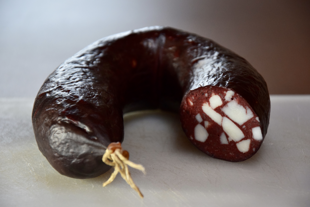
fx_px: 1356
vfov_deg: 8.7
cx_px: 155
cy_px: 104
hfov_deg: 13.0
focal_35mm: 158
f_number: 5.6
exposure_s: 1/125
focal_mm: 105
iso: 1600
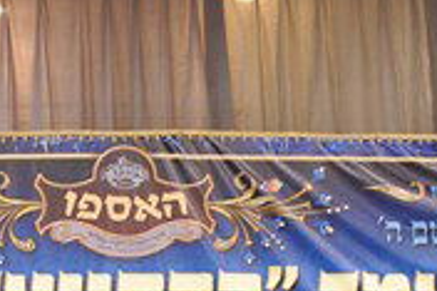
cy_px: 514
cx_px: 55
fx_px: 1492
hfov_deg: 16.5
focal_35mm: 123
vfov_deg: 10.5
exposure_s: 1/30
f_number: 3.5
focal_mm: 18
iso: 640
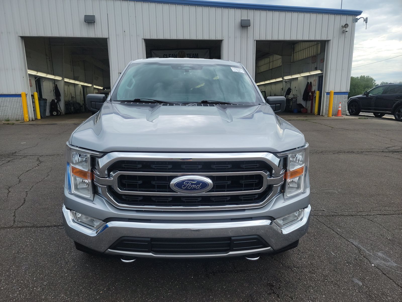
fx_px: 279
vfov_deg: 56.8
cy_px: 151
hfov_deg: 71.6
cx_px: 201
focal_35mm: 24
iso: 50
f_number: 1.8
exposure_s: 1/326
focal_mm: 6.7
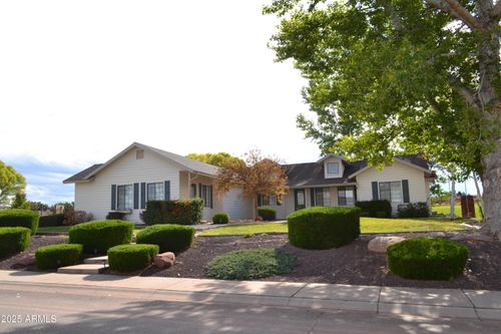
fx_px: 376
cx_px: 250
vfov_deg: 47.9
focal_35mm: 27
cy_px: 167
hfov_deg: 67.4
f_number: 8
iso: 100
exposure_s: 1/200
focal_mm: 18
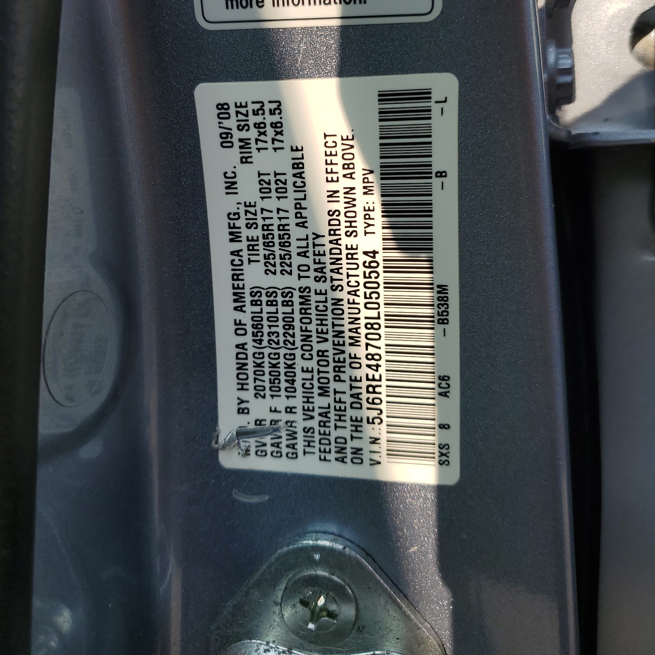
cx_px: 328
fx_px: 664
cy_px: 223
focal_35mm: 31
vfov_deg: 51.6
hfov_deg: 52.5
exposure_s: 1/2000
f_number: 1.5
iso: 50
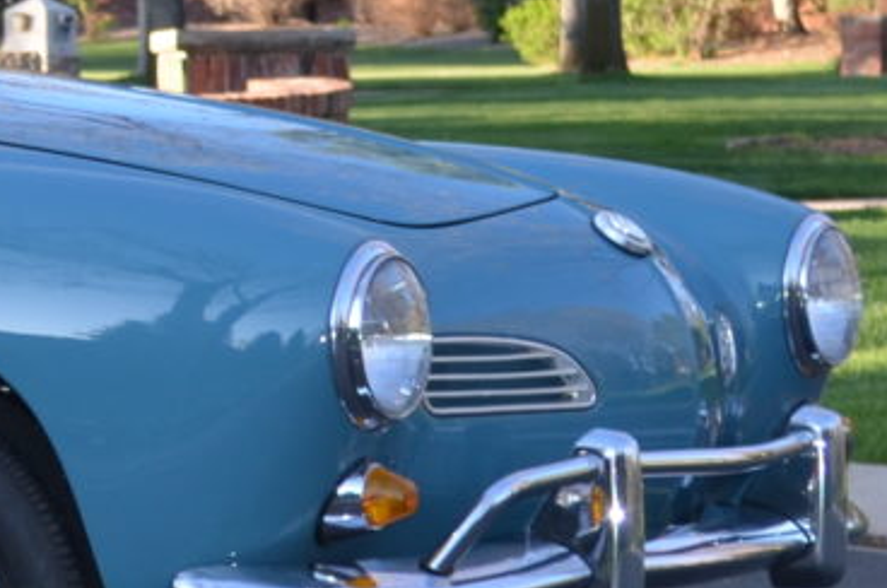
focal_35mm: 242
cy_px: -12
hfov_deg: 8.4
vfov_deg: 5.6
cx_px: -337
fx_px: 5947
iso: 200
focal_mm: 29
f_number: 4.8
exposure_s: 1/200
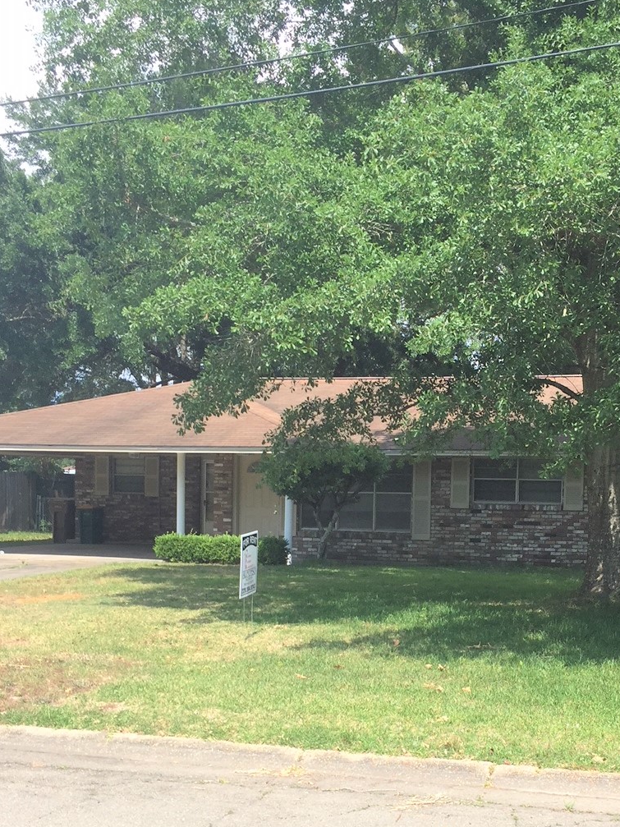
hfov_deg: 30.5
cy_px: 558
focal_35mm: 47
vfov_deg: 39.9
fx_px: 1123
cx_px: 435
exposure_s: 1/1199
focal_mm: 4.15
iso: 32
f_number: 2.2
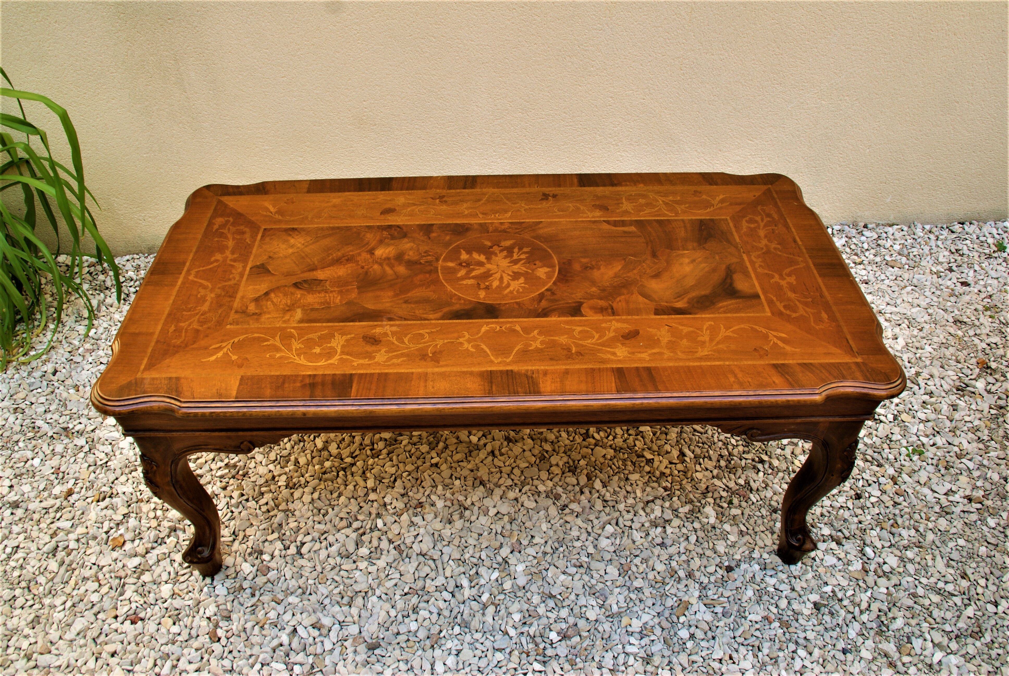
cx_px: 504
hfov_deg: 61.9
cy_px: 338
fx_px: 842
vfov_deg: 43.7
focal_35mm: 30
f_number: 8
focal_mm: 20
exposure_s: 1/40
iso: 100
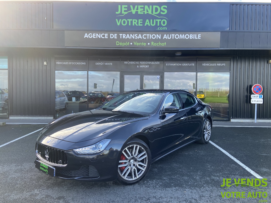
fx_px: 204
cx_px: 136
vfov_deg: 53.1
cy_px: 102
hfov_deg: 67.3
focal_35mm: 26
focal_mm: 4.25
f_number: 1.8
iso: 32
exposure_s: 1/237
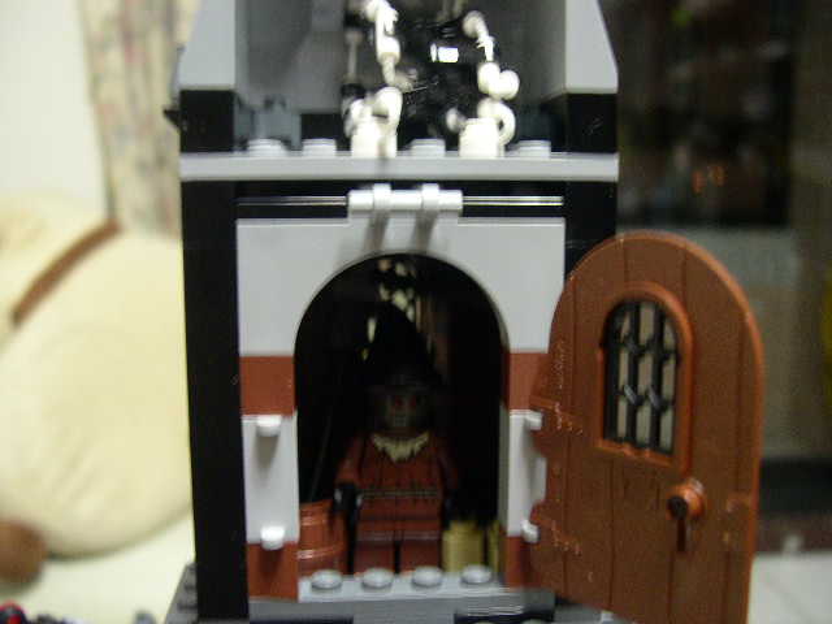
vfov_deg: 37.7
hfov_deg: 49.0
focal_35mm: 38
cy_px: 312
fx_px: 913
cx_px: 416
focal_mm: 8
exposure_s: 1/4.5
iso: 400
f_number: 2.8
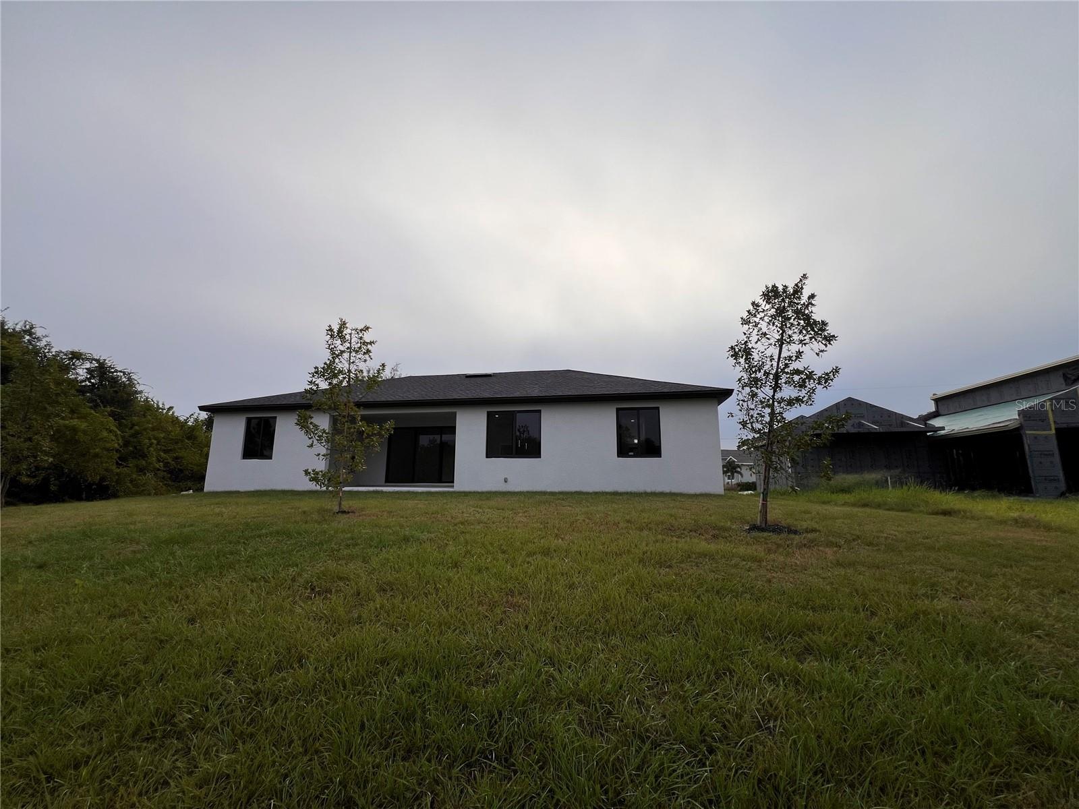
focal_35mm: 13
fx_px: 405
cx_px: 540
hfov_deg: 106.2
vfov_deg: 89.9
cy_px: 404
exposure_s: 1/786
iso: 32
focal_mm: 1.57
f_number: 1.8
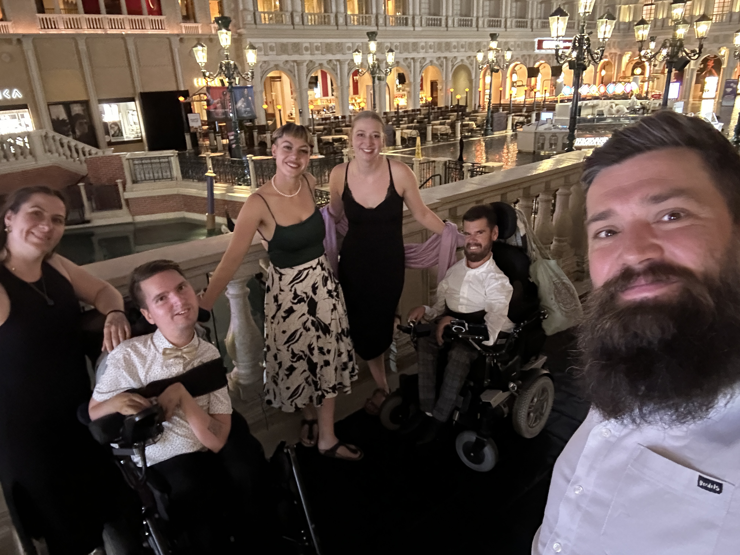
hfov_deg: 73.9
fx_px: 492
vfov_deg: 58.9
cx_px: 370
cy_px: 278
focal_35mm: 23
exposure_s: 1/15
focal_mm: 2.69
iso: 1000
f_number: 1.9
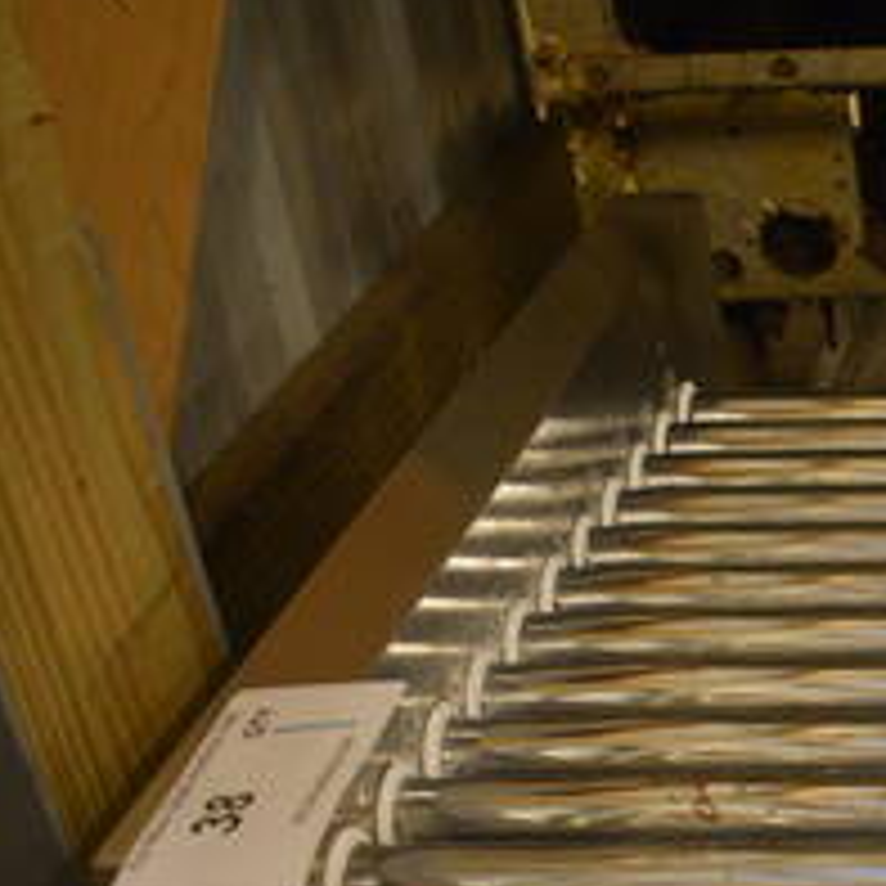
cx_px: 1291
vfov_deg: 23.6
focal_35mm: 71
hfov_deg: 21.0
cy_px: 828
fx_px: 2056
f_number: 3.5
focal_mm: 18
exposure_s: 1/30
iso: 2000
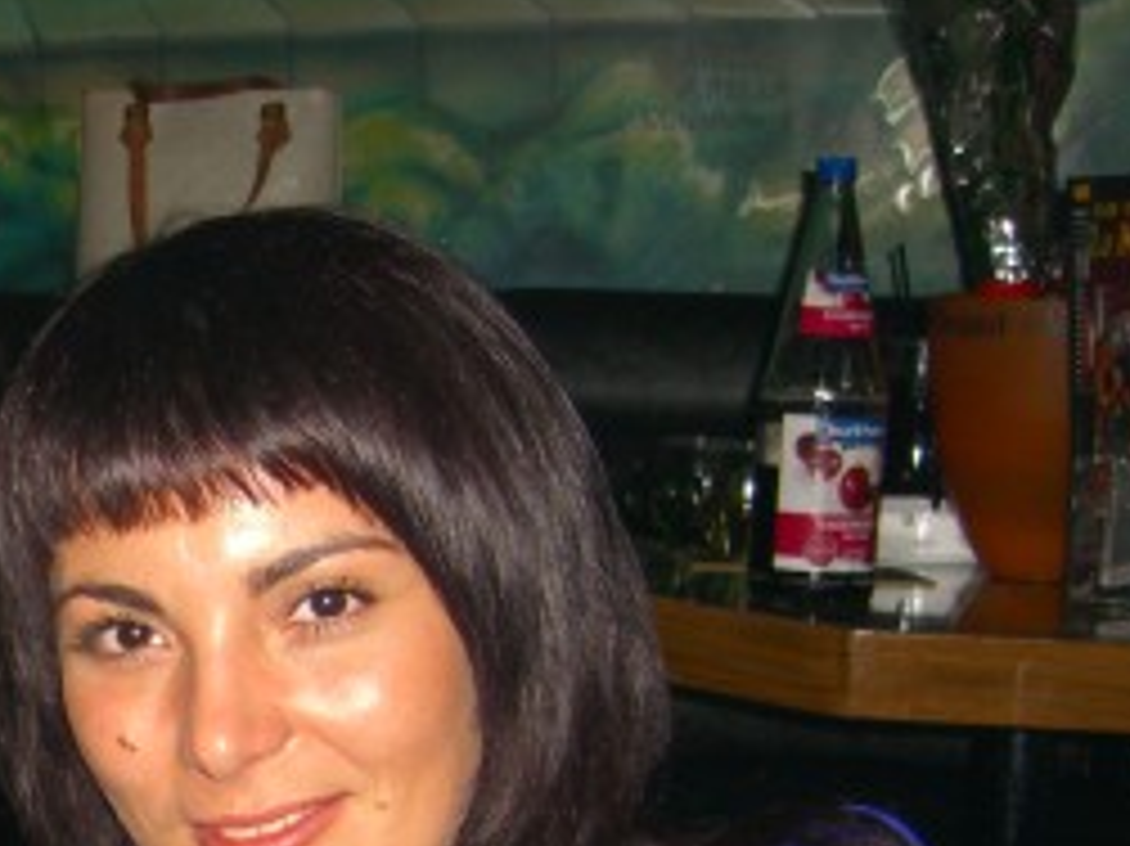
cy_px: 999
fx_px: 2969
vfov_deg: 15.7
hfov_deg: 20.4
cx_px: -153
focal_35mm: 91
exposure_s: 1/60
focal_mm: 7.9
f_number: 2.8
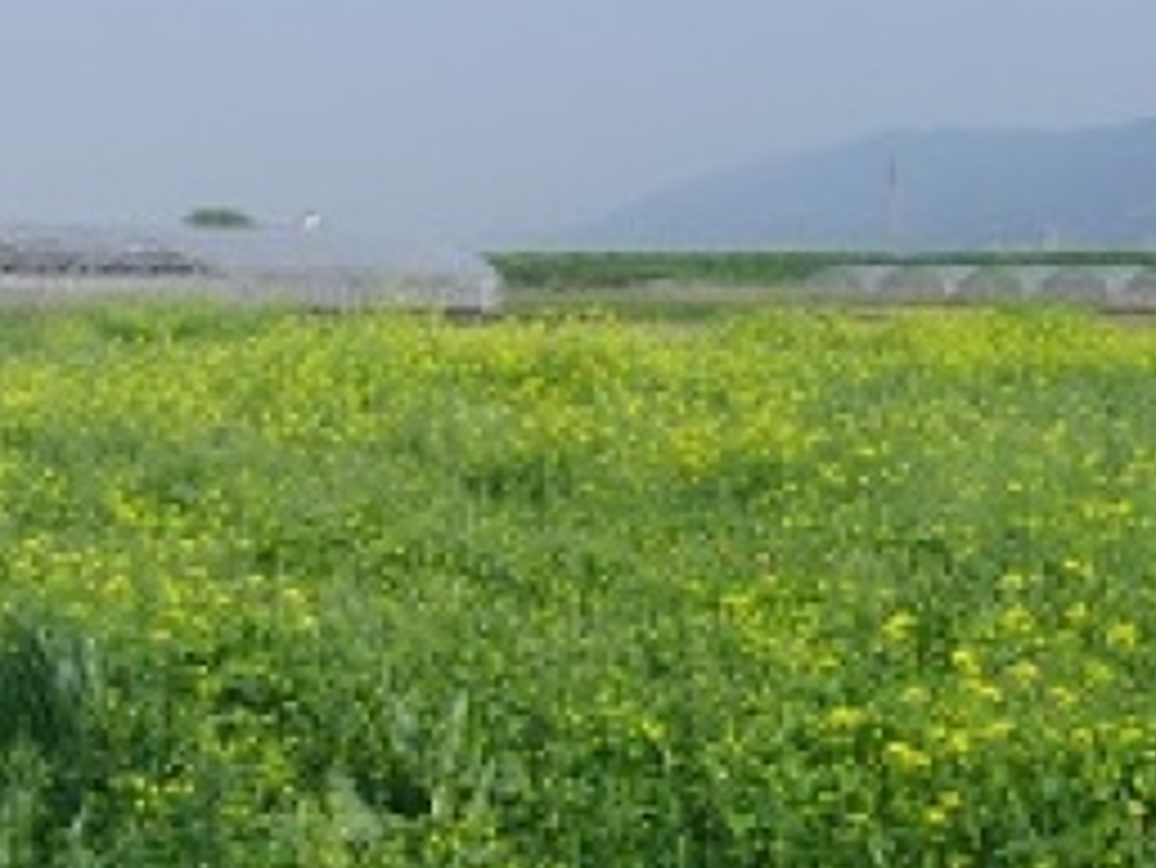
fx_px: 2406
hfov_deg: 25.9
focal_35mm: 72
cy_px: 371
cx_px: 1107
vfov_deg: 20.4
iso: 100
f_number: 8.5
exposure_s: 1/320
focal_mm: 6.42
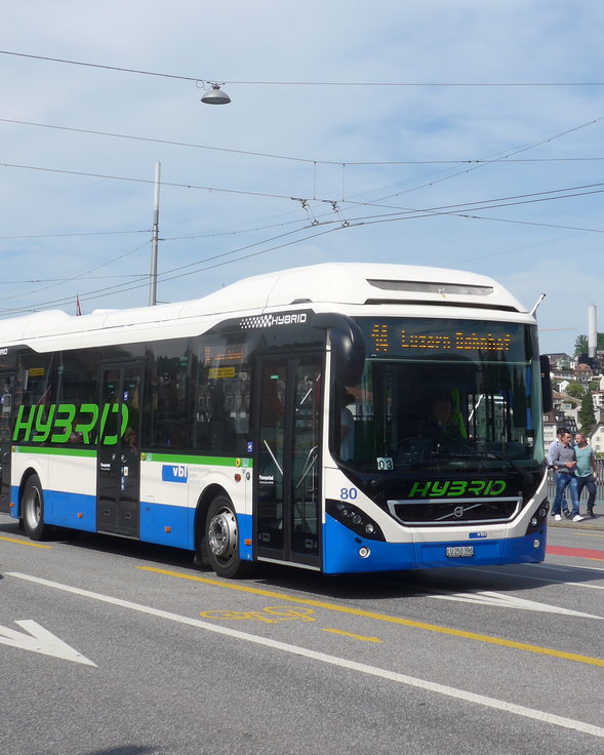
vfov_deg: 27.1
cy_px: 324
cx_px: 369
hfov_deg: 21.8
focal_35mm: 70
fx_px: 1564
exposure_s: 1/1600
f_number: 3.2
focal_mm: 9
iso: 80
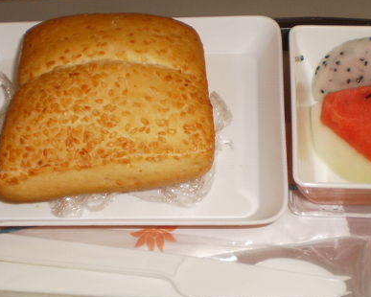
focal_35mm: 59
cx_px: 216
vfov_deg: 25.8
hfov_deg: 31.9
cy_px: 168
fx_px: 648
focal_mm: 6.3
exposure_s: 1/30
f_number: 3.1
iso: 125
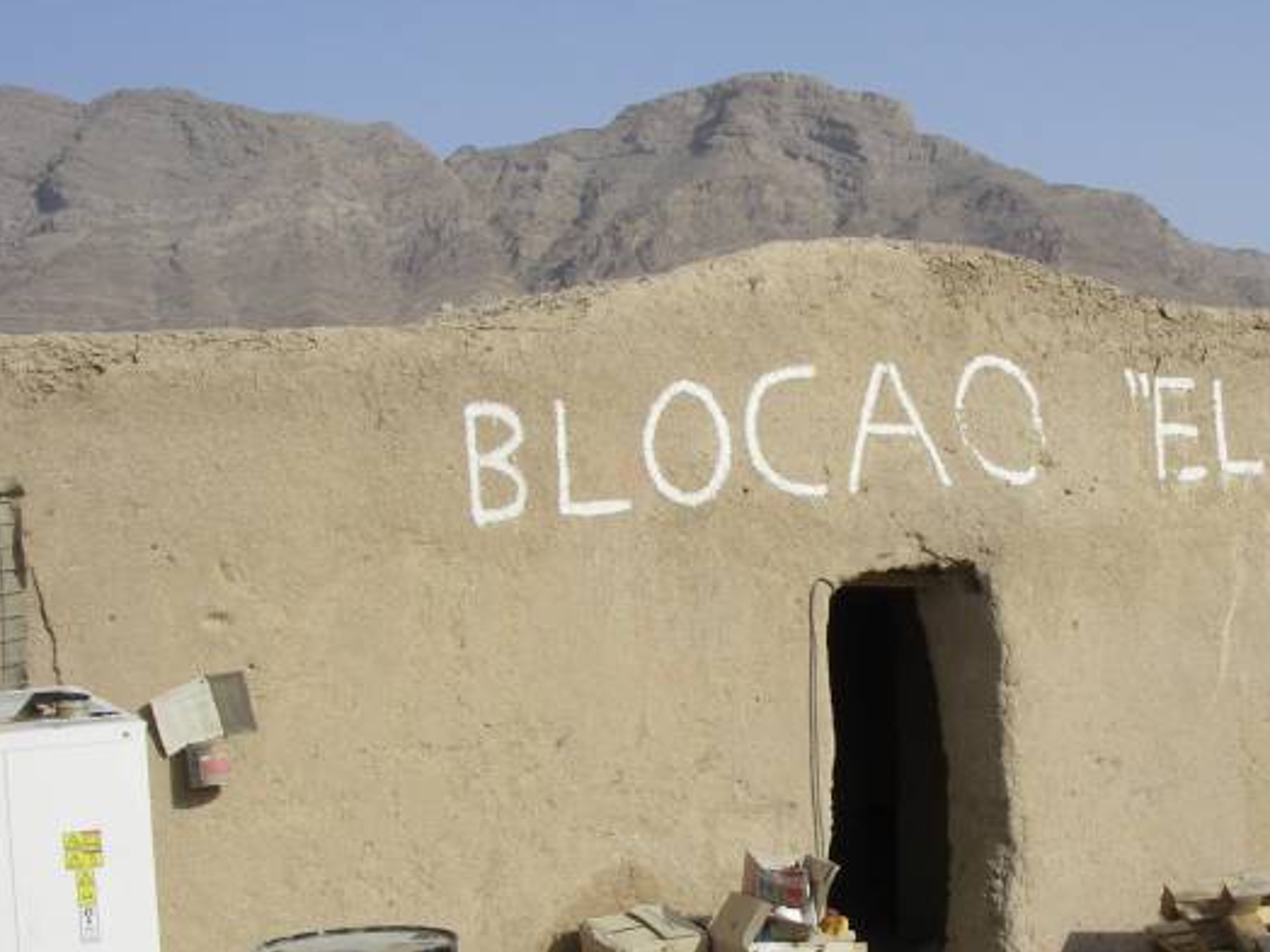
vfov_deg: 25.1
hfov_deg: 32.8
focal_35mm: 58
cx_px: 887
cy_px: 635
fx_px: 2128
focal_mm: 6.3
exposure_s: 1/250
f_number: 6.6
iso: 64
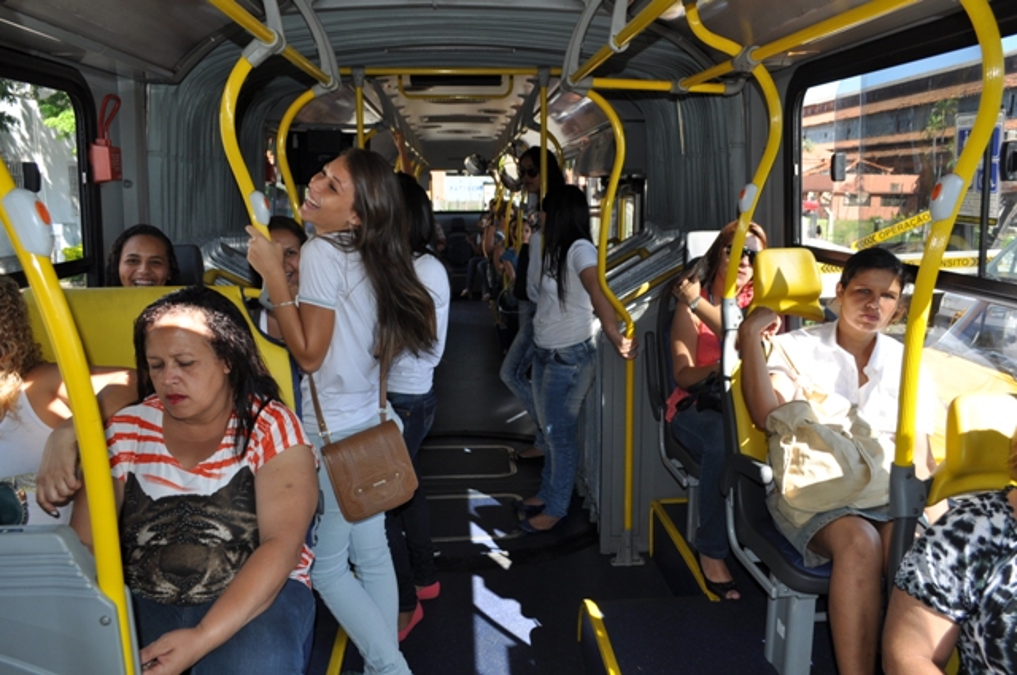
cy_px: 338
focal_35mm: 27
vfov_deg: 47.8
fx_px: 762
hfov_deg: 67.4
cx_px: 508
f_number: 5
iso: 200
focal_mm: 18
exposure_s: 1/200
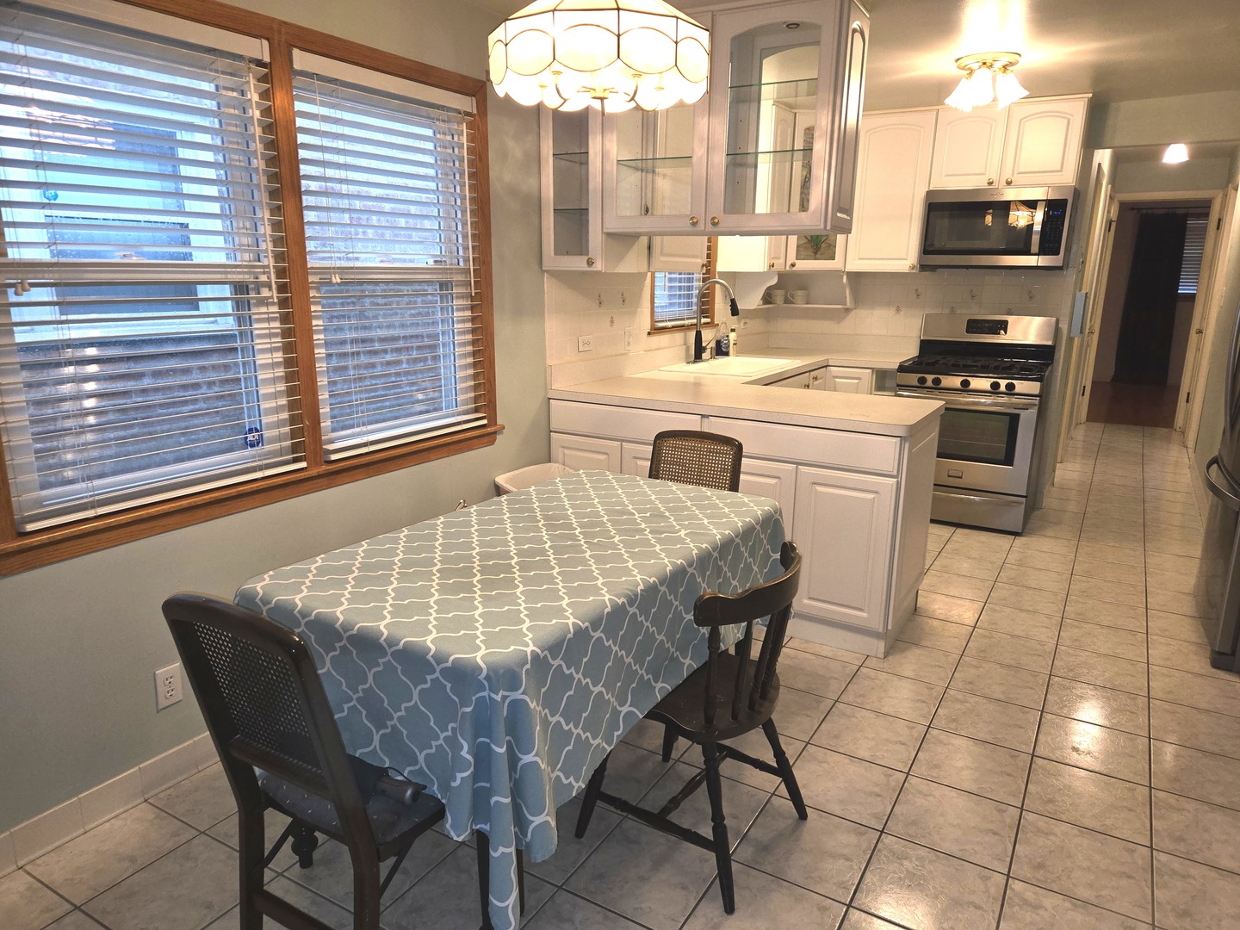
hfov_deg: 73.9
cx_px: 620
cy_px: 465
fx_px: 824
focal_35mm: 23
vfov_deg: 58.9
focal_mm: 5.4
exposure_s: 1/60
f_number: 1.8
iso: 80
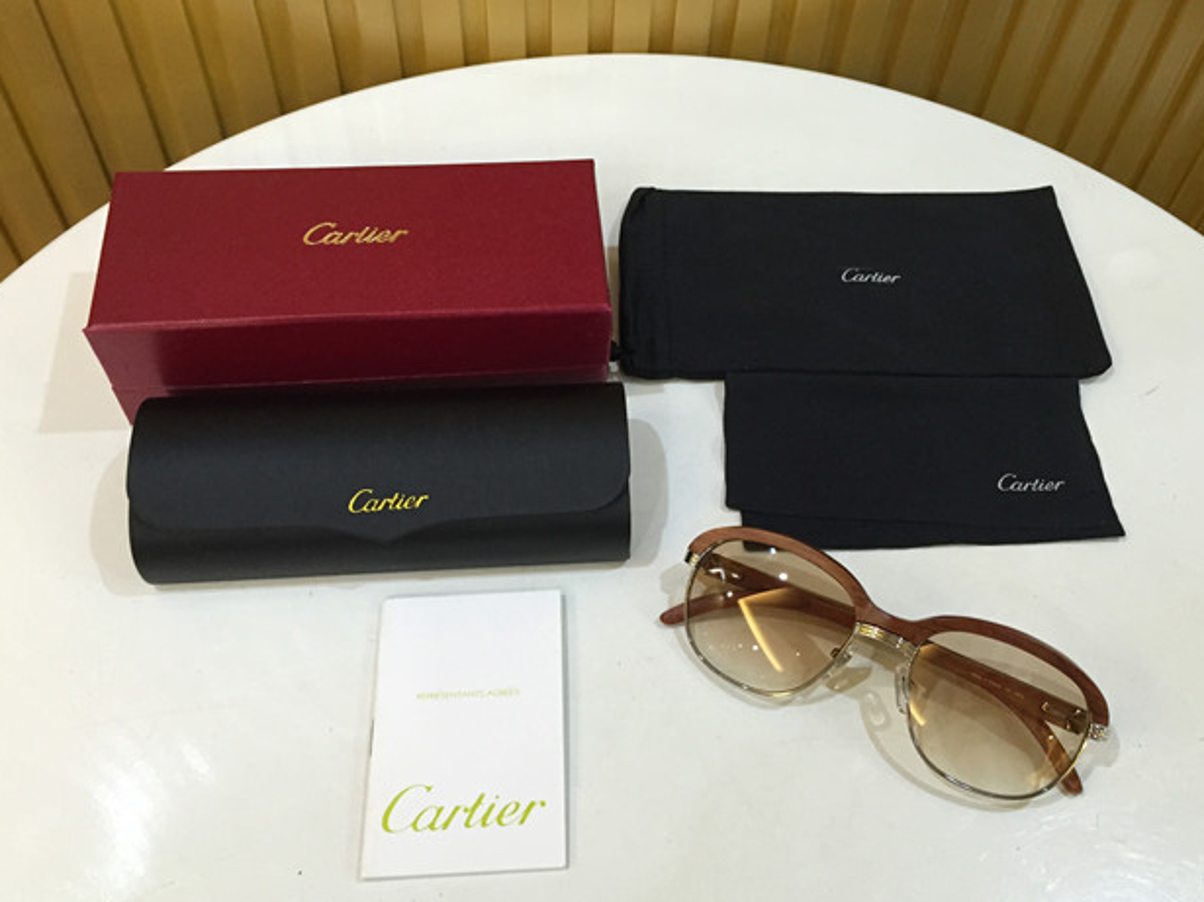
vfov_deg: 42.9
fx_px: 1148
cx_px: 660
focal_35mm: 33
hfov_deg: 55.3
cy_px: 435
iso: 200
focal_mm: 4.15
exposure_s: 1/33
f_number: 2.2
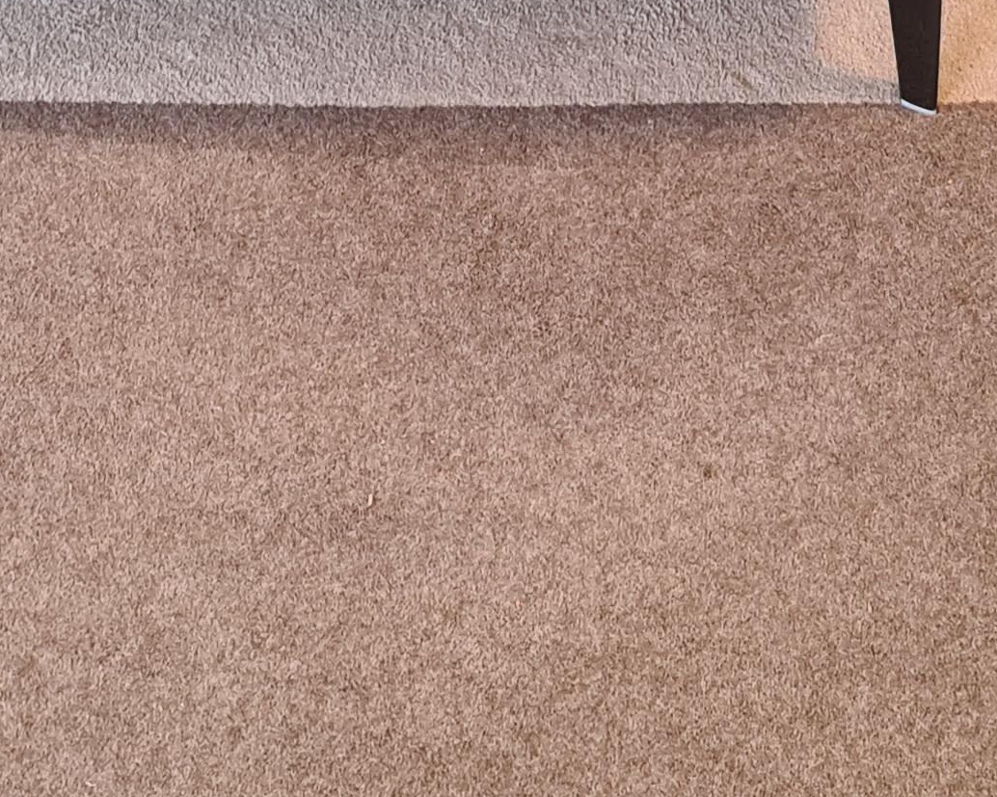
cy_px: -435
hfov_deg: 19.3
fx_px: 2921
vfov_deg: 14.4
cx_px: 641
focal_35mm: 99
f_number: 1.8
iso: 160
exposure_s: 1/50
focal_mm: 5.4
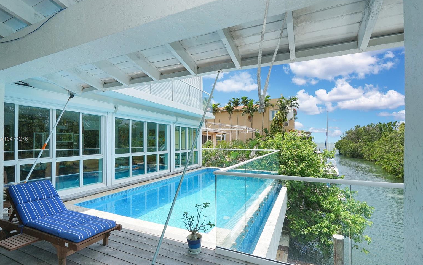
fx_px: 196
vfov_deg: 68.0
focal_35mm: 17
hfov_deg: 94.3
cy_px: 139
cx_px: 205
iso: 400
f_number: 14
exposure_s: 1/200
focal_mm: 16
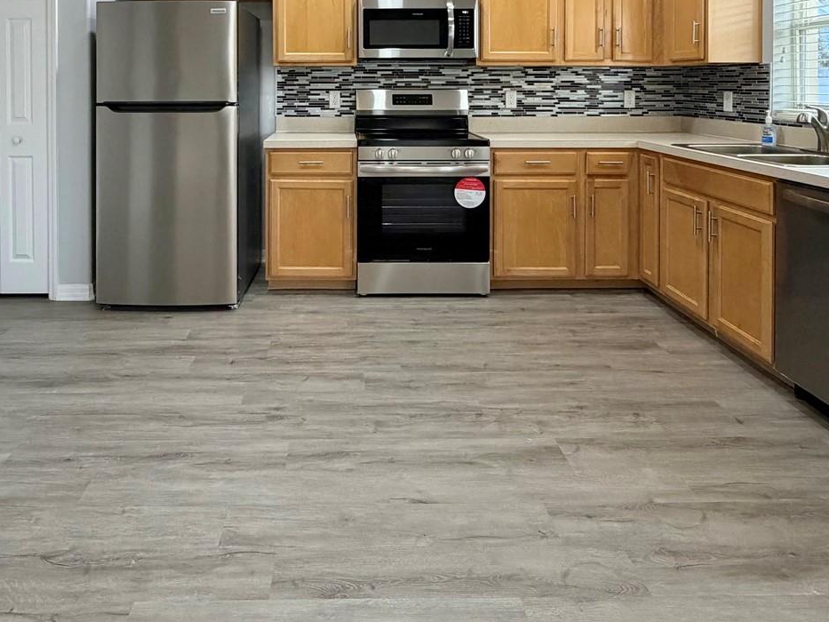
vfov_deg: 51.7
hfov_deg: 71.2
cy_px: 90
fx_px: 575
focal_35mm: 24
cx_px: 353
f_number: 2.2
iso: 250
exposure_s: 1/121
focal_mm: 2.22
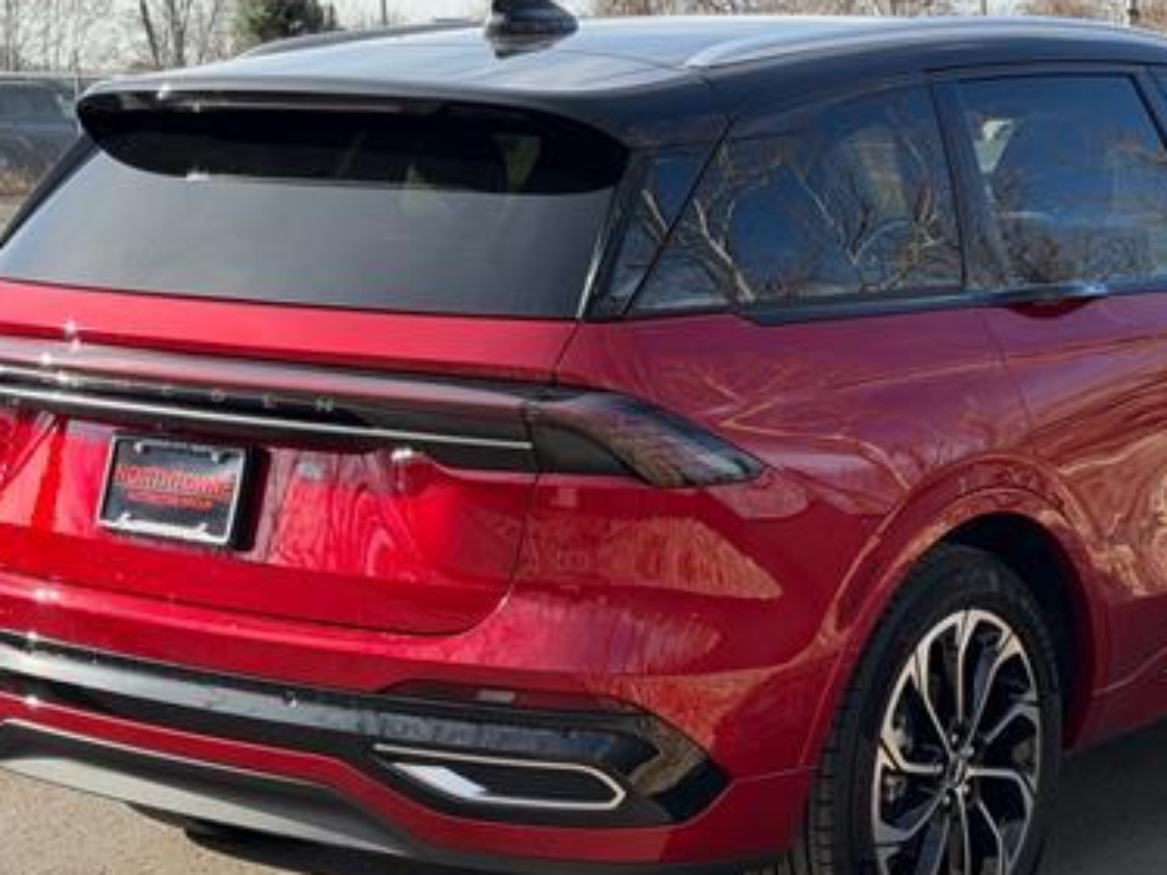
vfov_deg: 18.0
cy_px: 464
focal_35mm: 82
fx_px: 2764
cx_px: 759
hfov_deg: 23.8
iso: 100
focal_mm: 6.76
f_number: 1.78
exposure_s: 1/1608
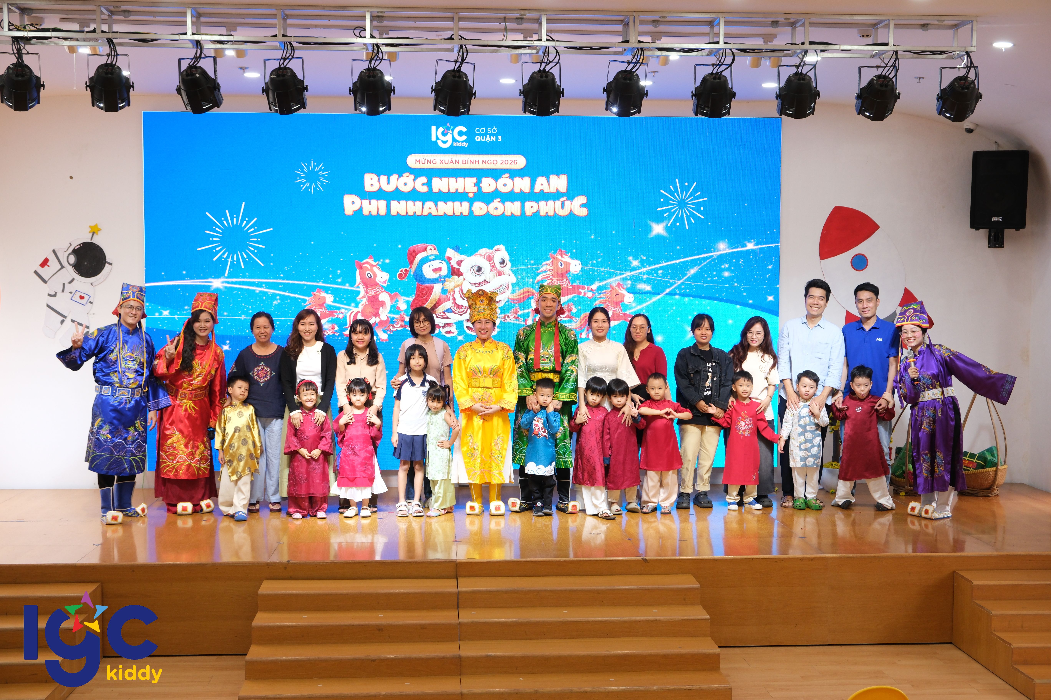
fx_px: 1255
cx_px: 526
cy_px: 350
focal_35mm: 43
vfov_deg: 31.2
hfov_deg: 45.4
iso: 800
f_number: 4.5
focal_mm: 28.9
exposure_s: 1/60
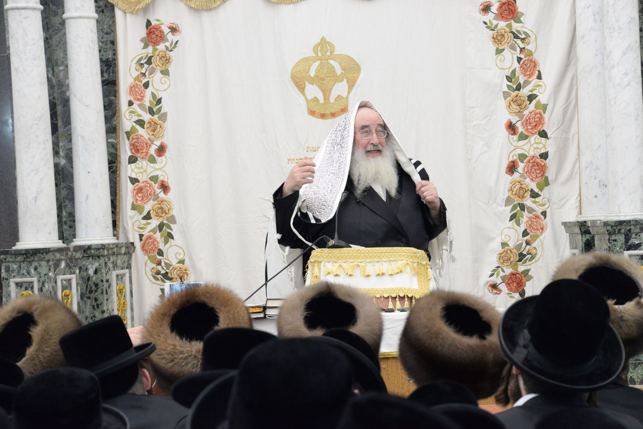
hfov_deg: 18.6
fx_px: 1965
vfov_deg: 12.5
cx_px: 322
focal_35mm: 110
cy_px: 214
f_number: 9
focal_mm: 110
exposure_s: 1/200
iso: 5000
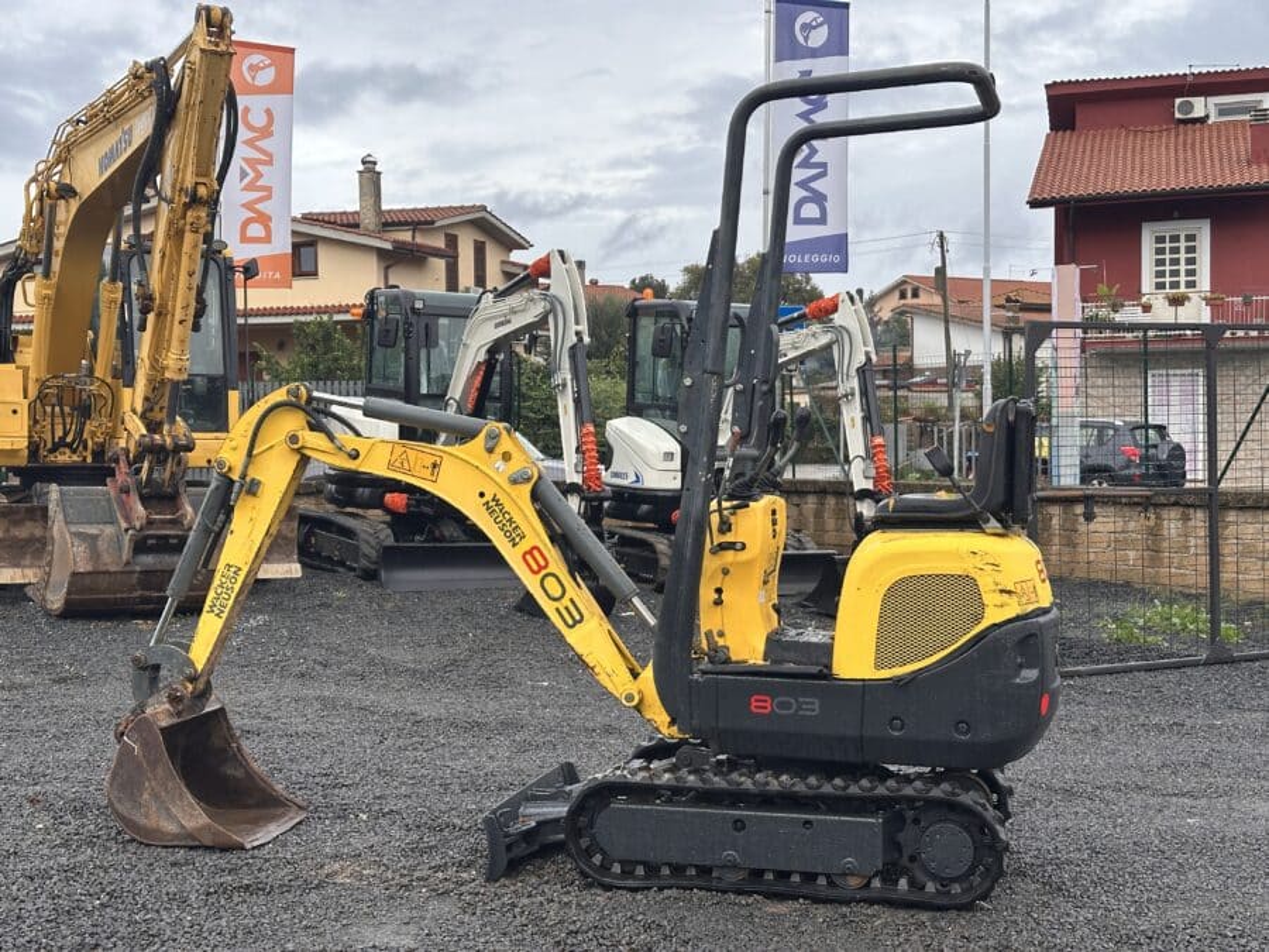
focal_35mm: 48
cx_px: 634
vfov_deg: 30.3
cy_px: 476
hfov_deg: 39.7
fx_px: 1760
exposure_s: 1/1107
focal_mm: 6.86
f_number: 1.78
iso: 64
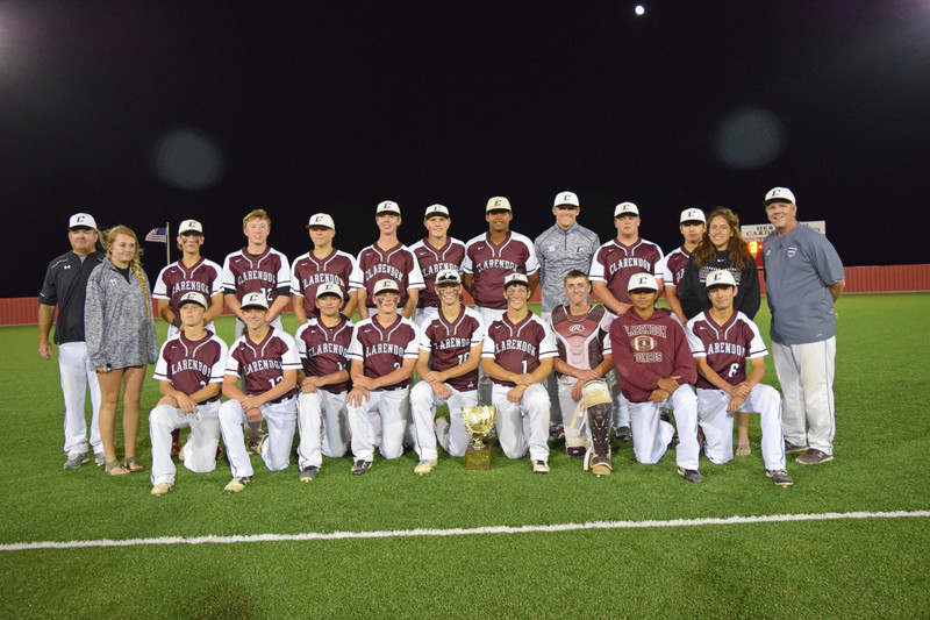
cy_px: 310
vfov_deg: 47.9
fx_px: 697
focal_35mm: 27
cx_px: 465
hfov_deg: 67.4
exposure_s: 1/160
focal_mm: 18
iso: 3200
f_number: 3.5
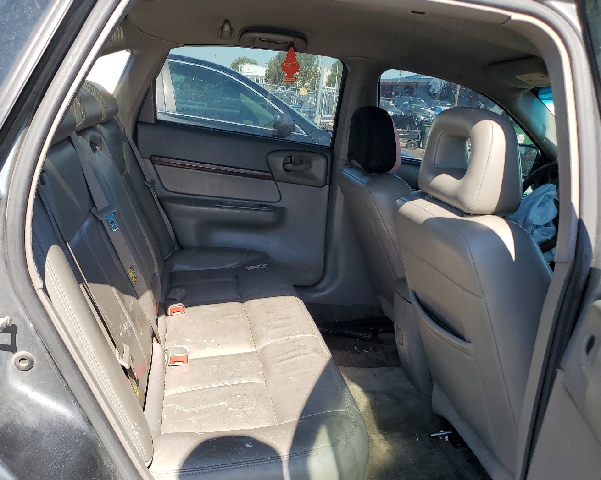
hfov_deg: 57.1
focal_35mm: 31
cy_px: 263
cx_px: 276
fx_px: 551
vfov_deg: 47.0
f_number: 1.5
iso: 50
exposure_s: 1/909
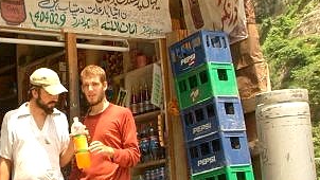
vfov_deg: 16.0
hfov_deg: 27.7
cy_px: 153
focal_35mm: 75
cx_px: 69
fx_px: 636
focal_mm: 18
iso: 400
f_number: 8
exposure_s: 1/250
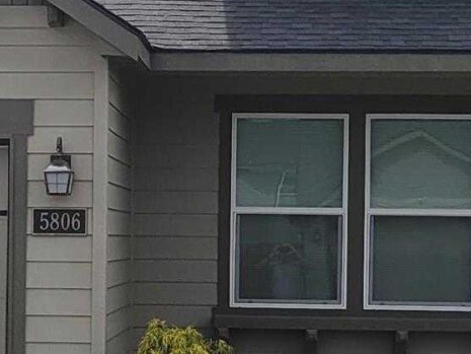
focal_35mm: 143
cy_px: 264
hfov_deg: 13.8
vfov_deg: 10.4
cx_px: 136
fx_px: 1946
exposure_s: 1/3850
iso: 40
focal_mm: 5.4
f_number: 1.8
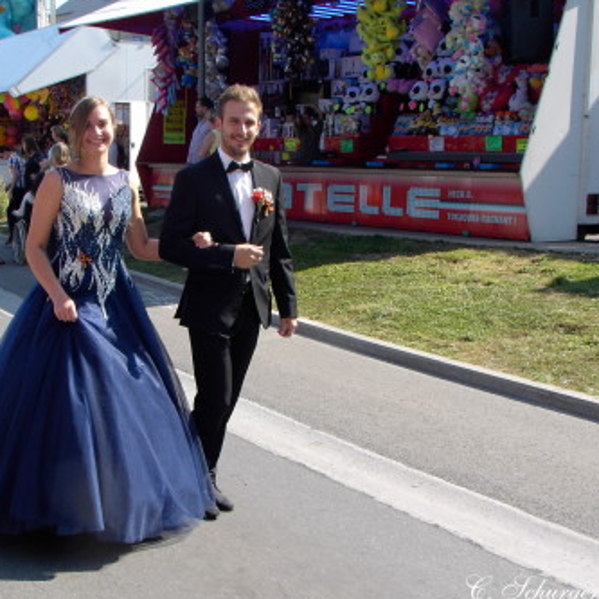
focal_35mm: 51
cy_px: 299
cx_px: 192
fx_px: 998
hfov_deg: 33.1
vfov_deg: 33.4
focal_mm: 6.2
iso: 70
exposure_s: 1/210
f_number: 4.5
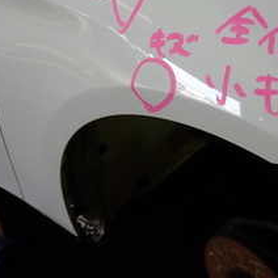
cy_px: 49
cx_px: 210
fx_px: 681
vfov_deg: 22.7
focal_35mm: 75
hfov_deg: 22.8
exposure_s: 1/60
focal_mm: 5.4
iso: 100
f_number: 2.3
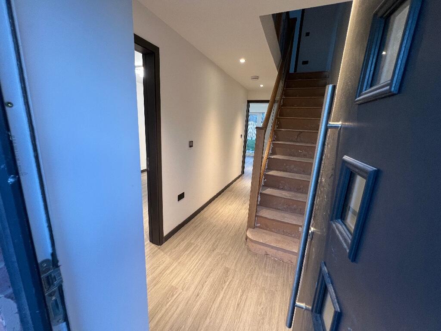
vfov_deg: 89.9
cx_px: 220
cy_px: 166
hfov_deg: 106.2
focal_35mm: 13
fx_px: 166
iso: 160
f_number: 1.8
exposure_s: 1/50
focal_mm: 1.57
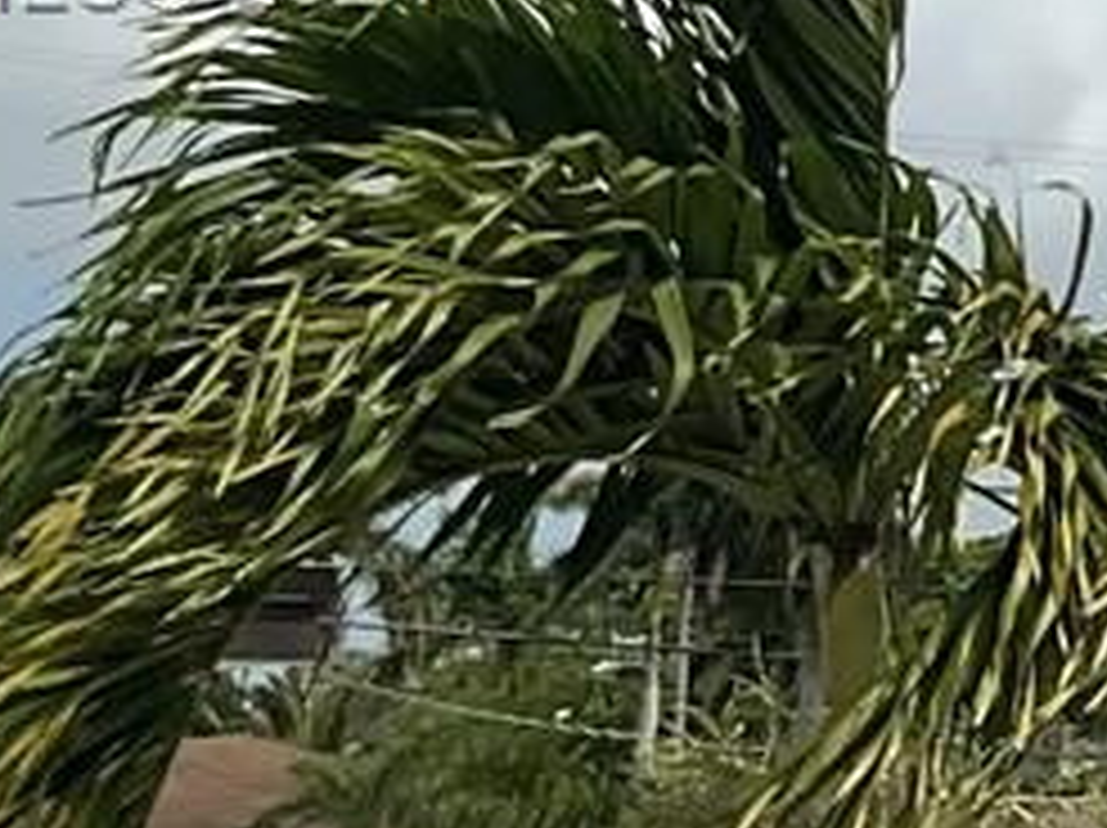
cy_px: -18
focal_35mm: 189
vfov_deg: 7.8
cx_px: 2601
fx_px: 6038
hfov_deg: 9.4
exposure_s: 1/5263
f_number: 1.8
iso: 16
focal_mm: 3
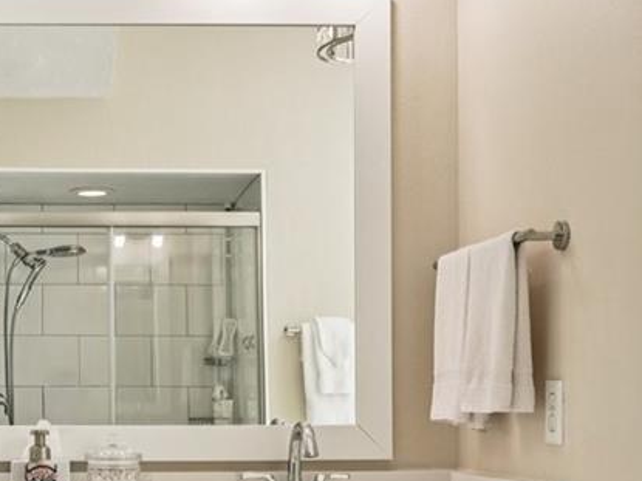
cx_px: 138
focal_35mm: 65
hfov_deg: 29.3
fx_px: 1202
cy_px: 363
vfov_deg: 22.4
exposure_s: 1/160
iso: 400
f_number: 8
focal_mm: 17.5
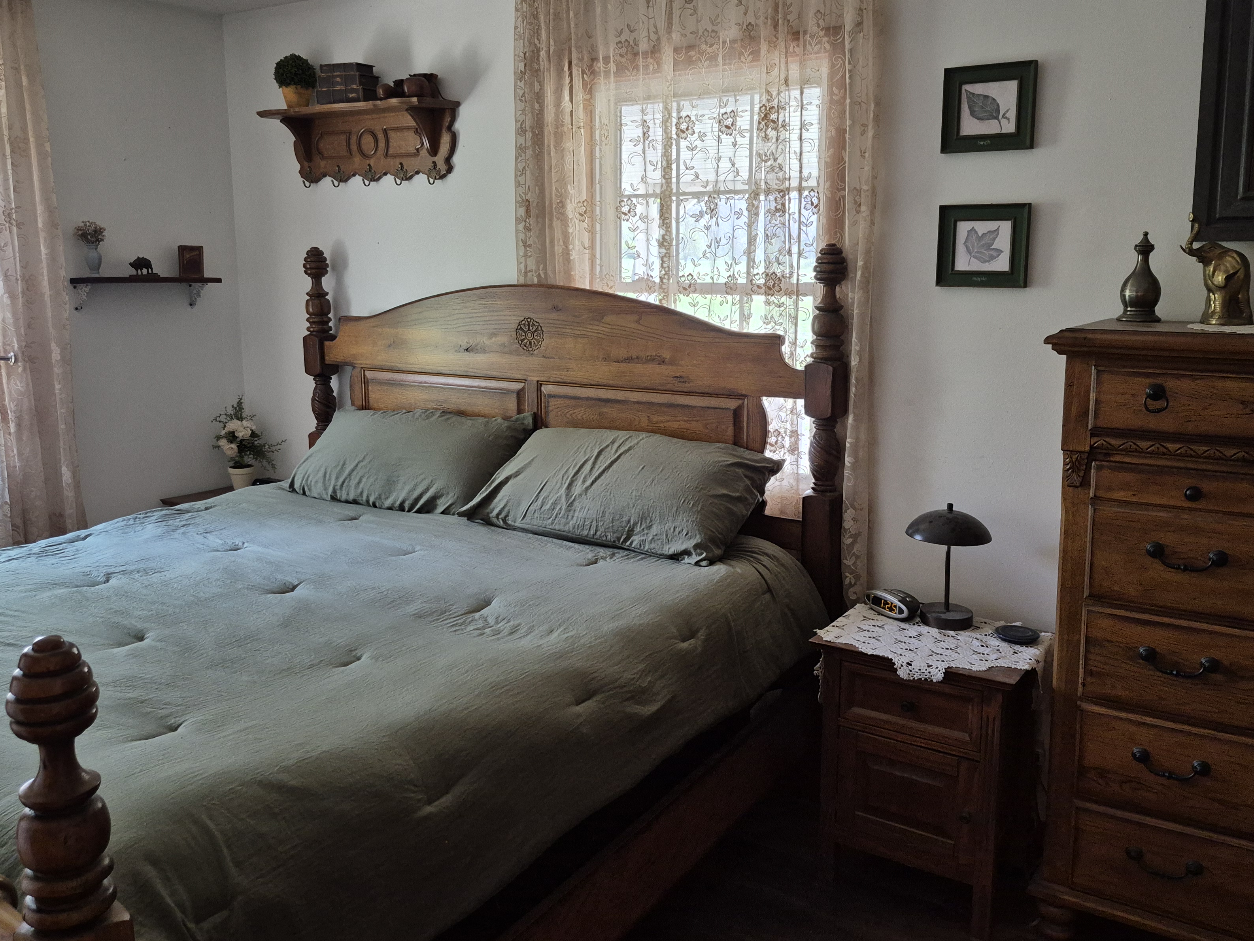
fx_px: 1051
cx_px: 626
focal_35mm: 29
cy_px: 427
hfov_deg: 61.7
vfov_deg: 48.2
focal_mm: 5.4
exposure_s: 1/120
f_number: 1.8
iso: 640
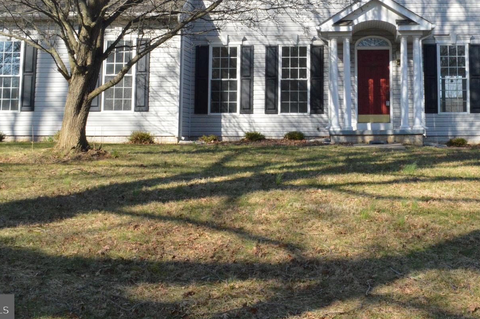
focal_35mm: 46
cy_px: 51
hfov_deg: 42.0
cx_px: 335
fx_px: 613
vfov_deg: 28.4
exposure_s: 1/400
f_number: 14
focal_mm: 18
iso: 1600
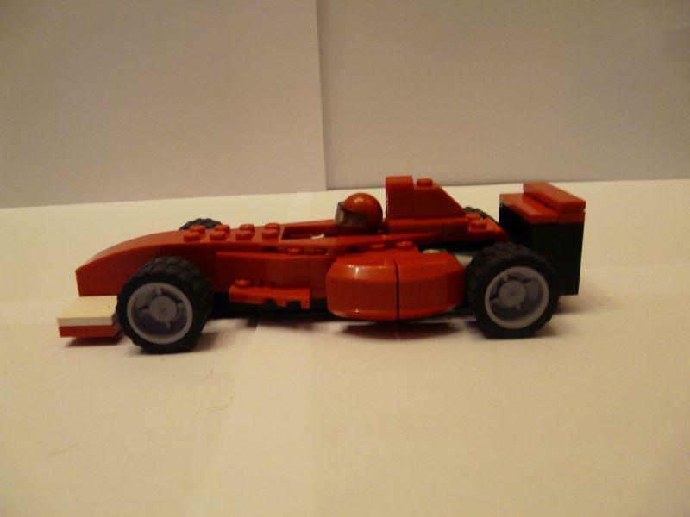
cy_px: 258
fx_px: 558
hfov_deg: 63.4
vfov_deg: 49.7
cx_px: 345
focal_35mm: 28
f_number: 2.8
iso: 200
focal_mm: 4.6
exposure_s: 1/10
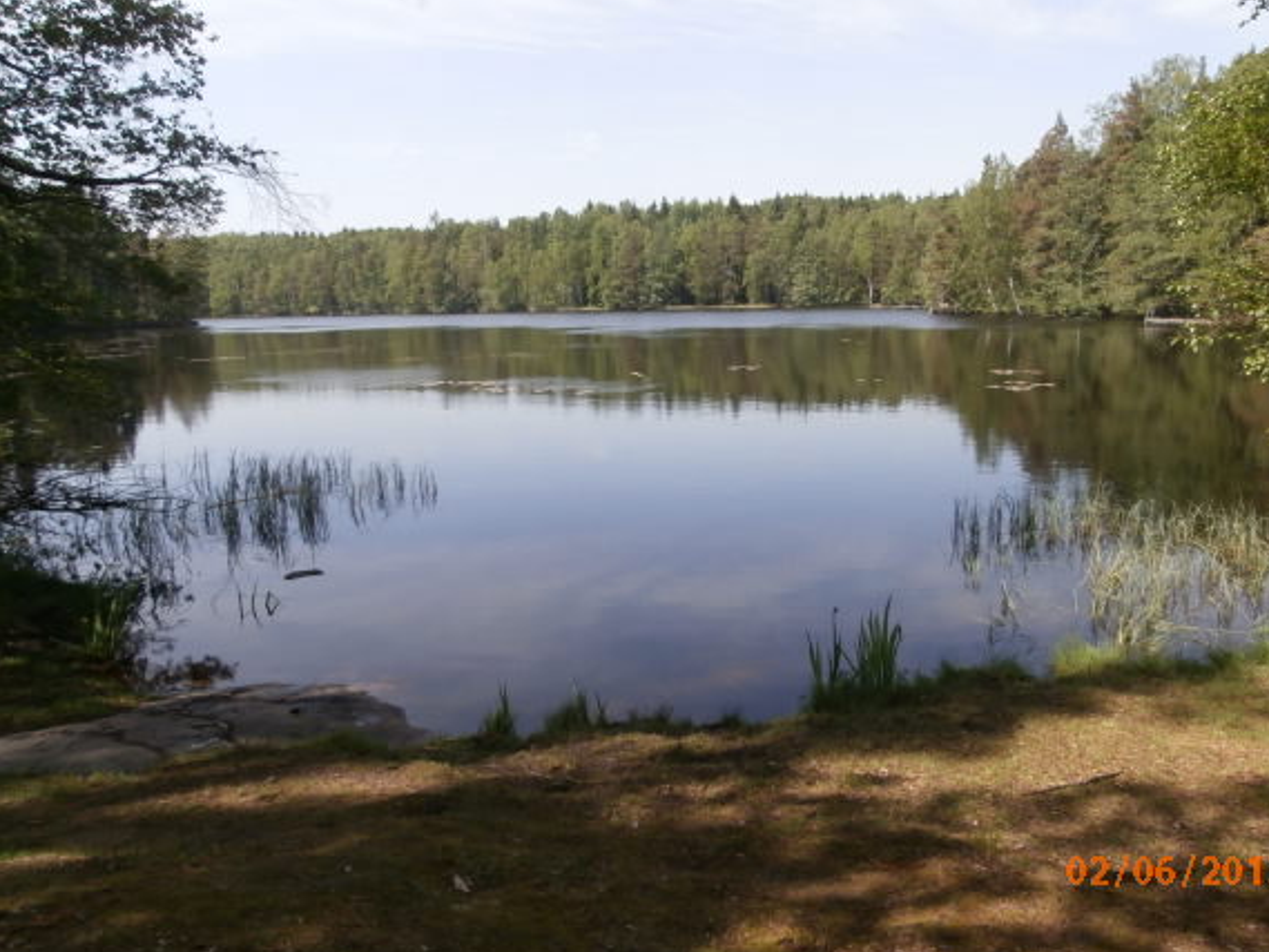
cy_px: 446
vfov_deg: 51.3
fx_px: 990
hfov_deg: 65.3
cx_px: 674
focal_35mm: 27
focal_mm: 4.2
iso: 100
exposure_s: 1/100
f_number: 7.9
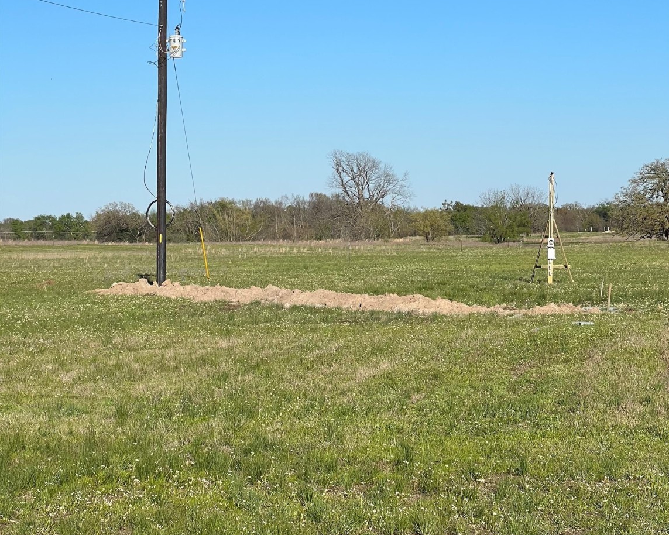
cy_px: 253
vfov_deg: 15.2
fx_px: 1999
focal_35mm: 101
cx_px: 337
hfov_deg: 19.0
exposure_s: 1/1074
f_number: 2.8
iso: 32
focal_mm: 9
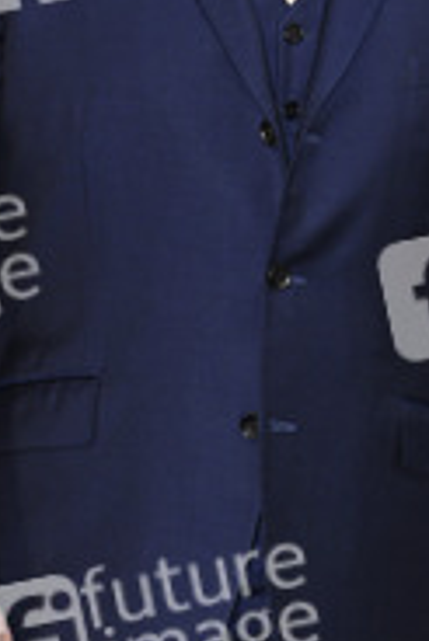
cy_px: 105
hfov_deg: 4.0
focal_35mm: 342
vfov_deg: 6.0
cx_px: 242
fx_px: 6103
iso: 320
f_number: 4.5
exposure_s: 1/200
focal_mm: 105
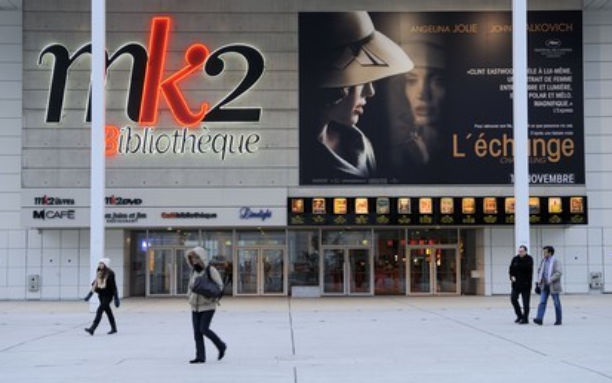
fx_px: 951
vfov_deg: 22.7
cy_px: 183
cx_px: 304
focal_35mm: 57
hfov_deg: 35.7
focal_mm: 55
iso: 400
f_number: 5
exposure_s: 1/60
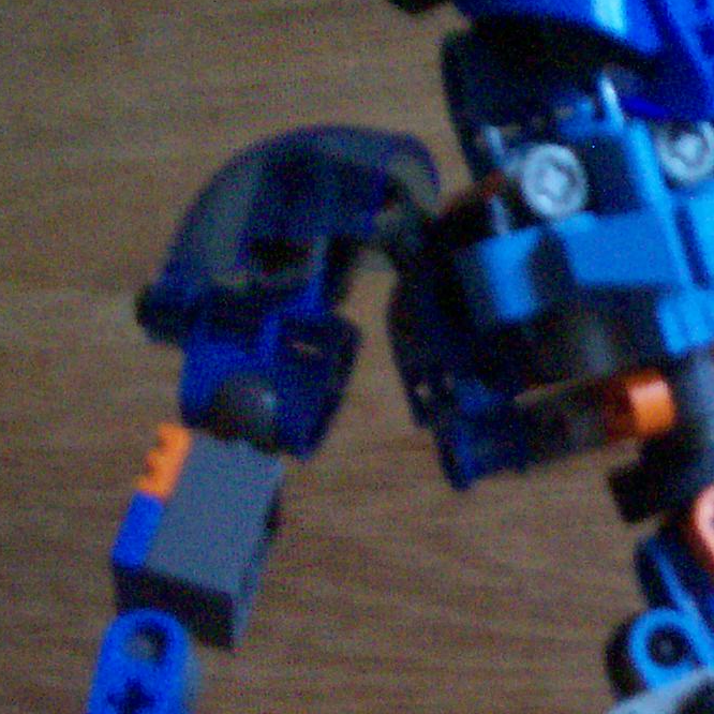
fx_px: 2567
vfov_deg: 15.8
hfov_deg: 15.2
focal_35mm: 110
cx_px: 904
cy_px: 491
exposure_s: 1/8
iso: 400
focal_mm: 5.9
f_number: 4.5
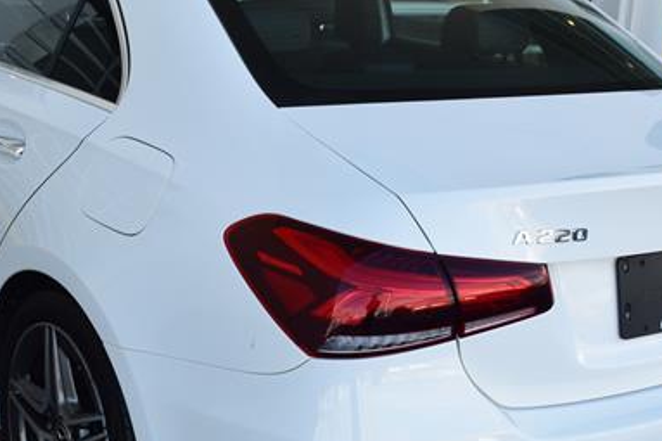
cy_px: 293
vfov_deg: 19.7
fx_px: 1268
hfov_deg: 29.2
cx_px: 271
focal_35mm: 69
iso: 400
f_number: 9
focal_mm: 22
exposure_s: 1/160
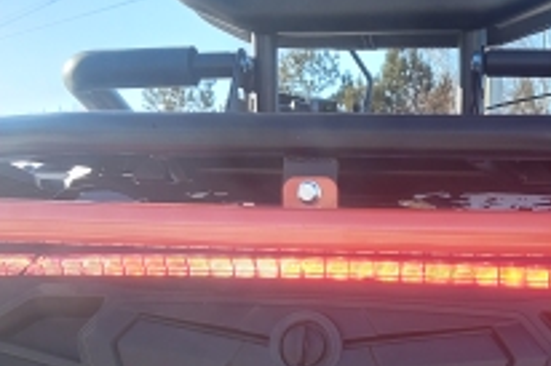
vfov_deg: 18.9
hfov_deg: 28.7
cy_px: 371
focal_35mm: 70
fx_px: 1071
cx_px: 358
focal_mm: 5.23
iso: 40
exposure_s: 1/419
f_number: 1.8
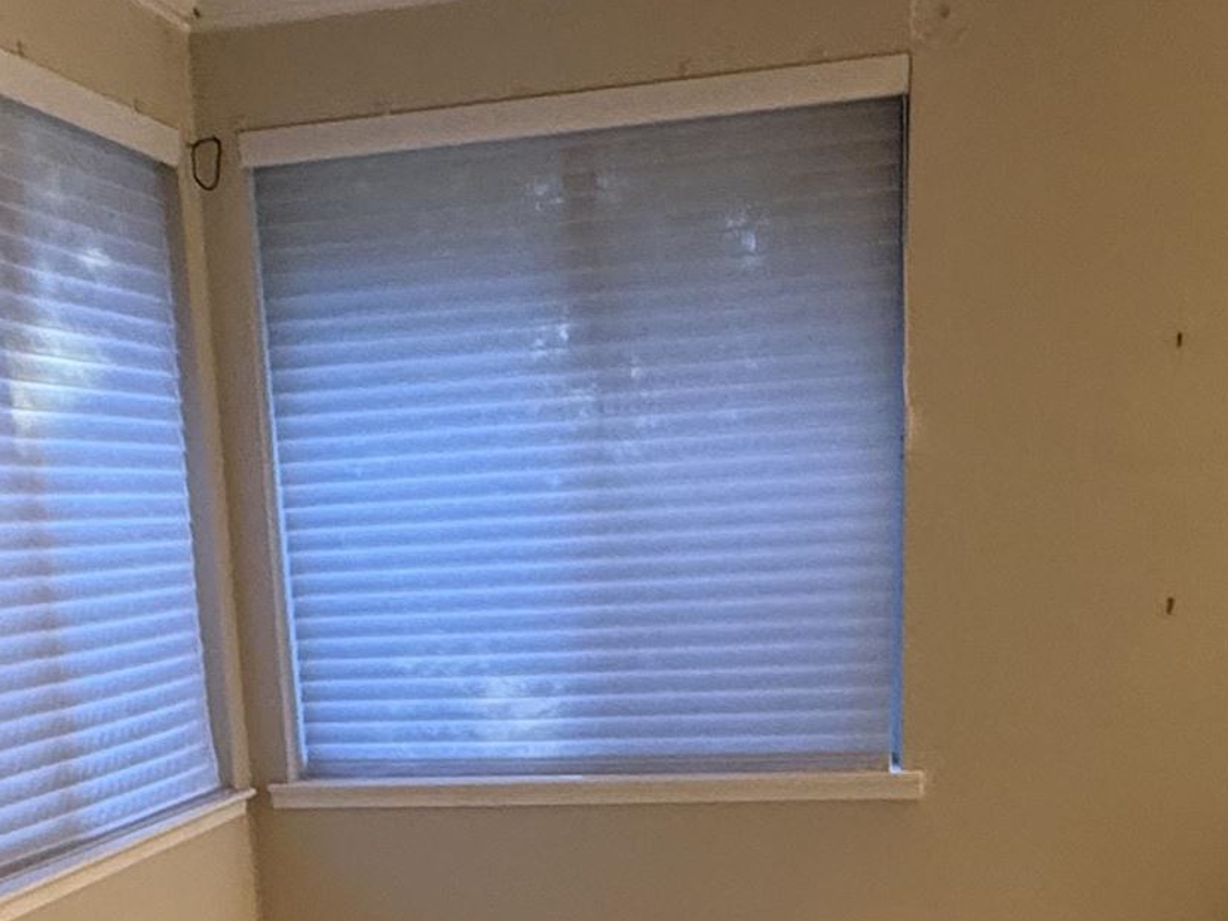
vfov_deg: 25.4
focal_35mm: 52
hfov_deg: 36.6
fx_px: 1844
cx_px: 463
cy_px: 1078
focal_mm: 2.22
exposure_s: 1/60
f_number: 2.2
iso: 250
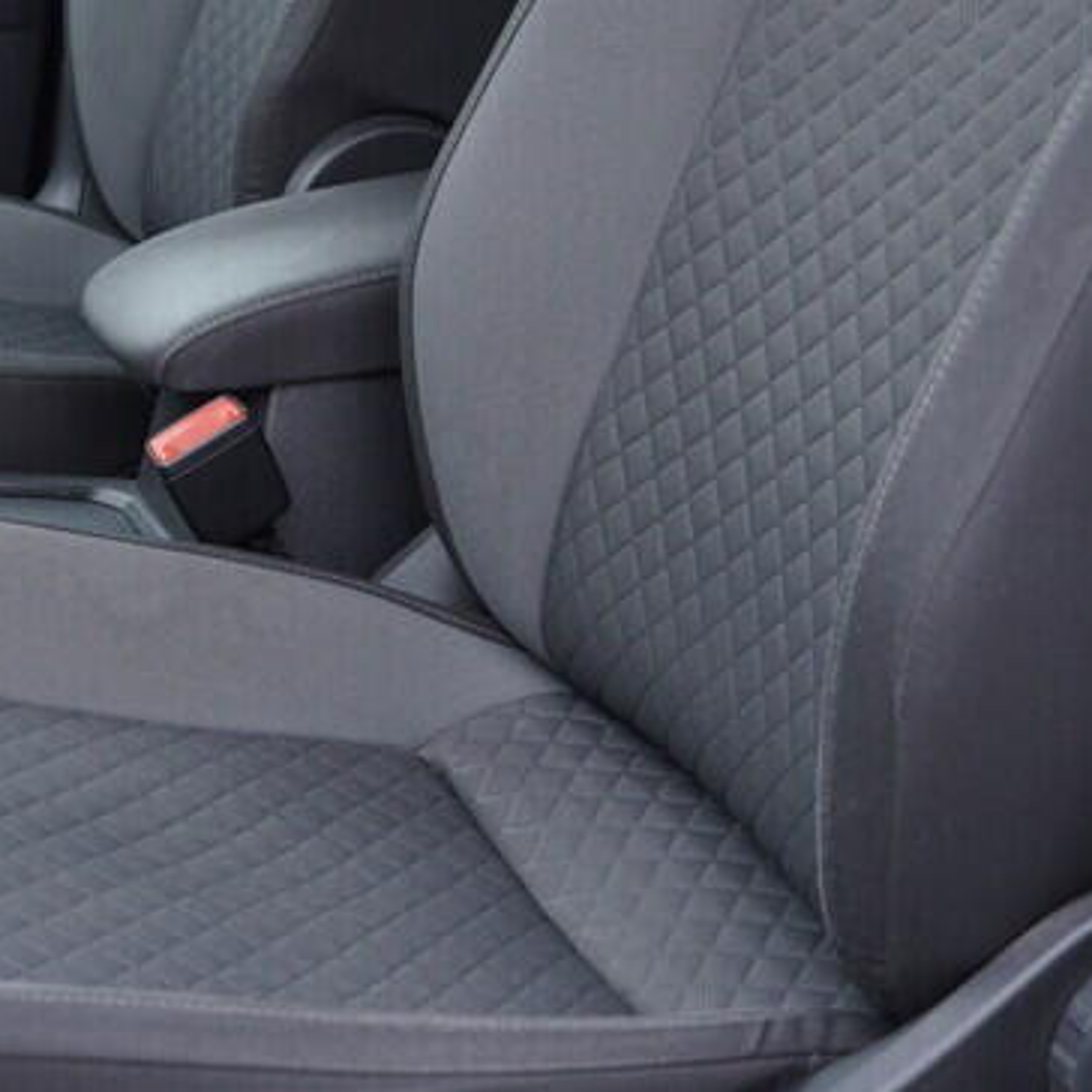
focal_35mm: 86
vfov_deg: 19.9
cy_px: 160
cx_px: 213
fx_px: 3069
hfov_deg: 20.0
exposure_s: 1/40
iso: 125
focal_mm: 24
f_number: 2.8
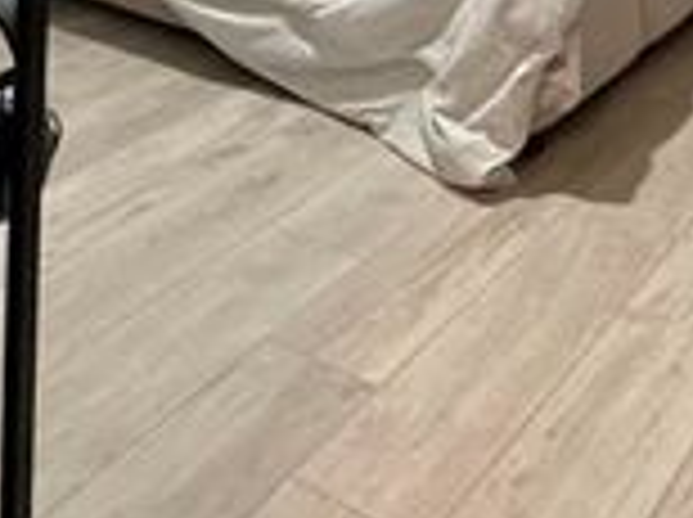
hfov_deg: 30.2
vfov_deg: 17.9
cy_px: -437
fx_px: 1279
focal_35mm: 64
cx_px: 416
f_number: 2.2
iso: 400
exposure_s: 1/60
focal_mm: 2.22
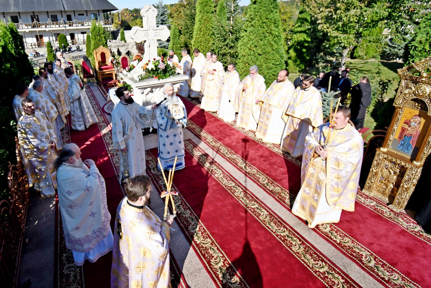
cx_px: 216
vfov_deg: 77.3
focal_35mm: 15
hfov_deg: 100.4
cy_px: 144
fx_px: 180
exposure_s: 1/3200
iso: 500
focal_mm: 10
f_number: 4.5
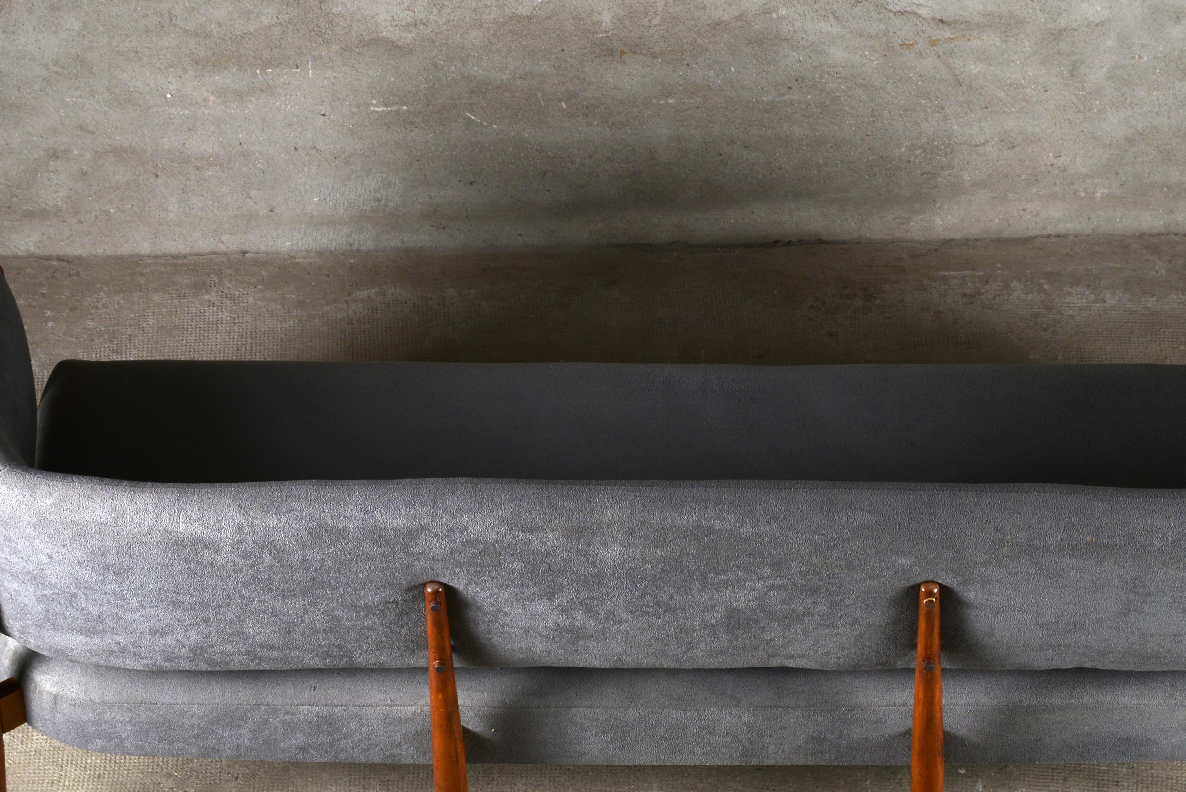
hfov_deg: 16.6
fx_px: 4054
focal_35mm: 123
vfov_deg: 11.2
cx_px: 698
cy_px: 413
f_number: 18
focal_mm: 75
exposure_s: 1/160
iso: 400
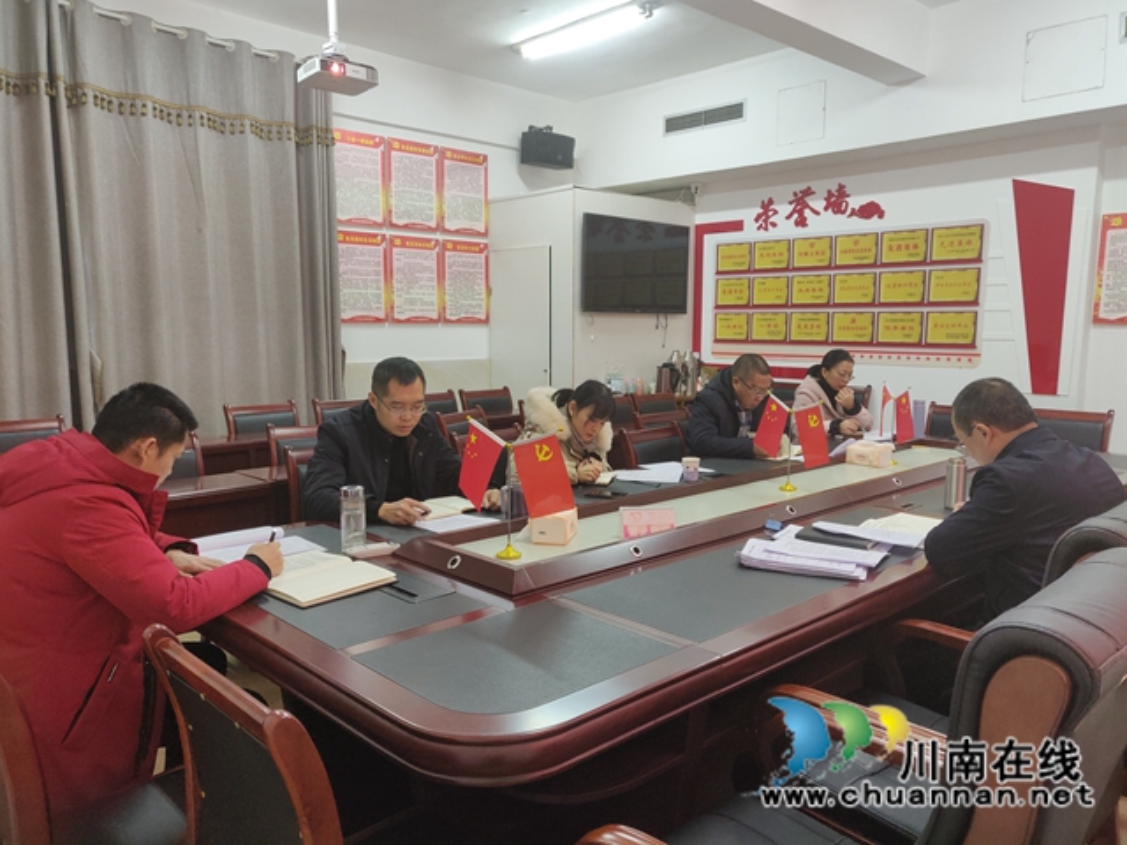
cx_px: 564
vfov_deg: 54.9
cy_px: 422
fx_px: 814
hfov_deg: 69.4
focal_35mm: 25
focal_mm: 4.25
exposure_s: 1/33
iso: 400
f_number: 1.7
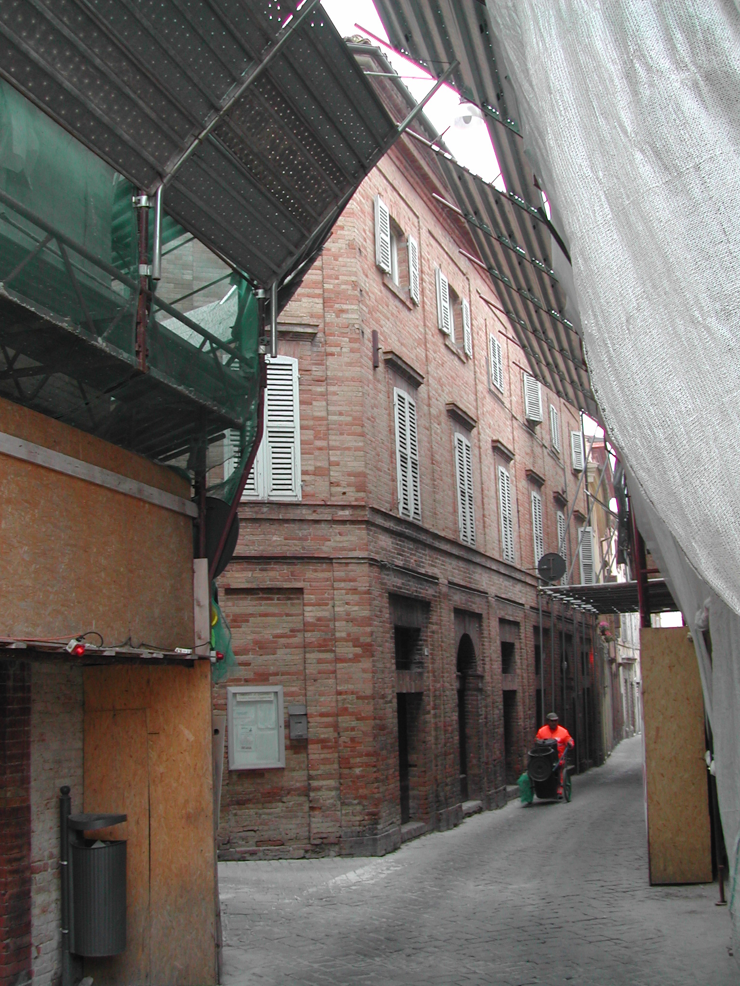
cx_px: 370
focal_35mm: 38
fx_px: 1083
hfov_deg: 37.7
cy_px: 493
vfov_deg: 49.0
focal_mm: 8
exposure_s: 1/42.6
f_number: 2.8
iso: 100
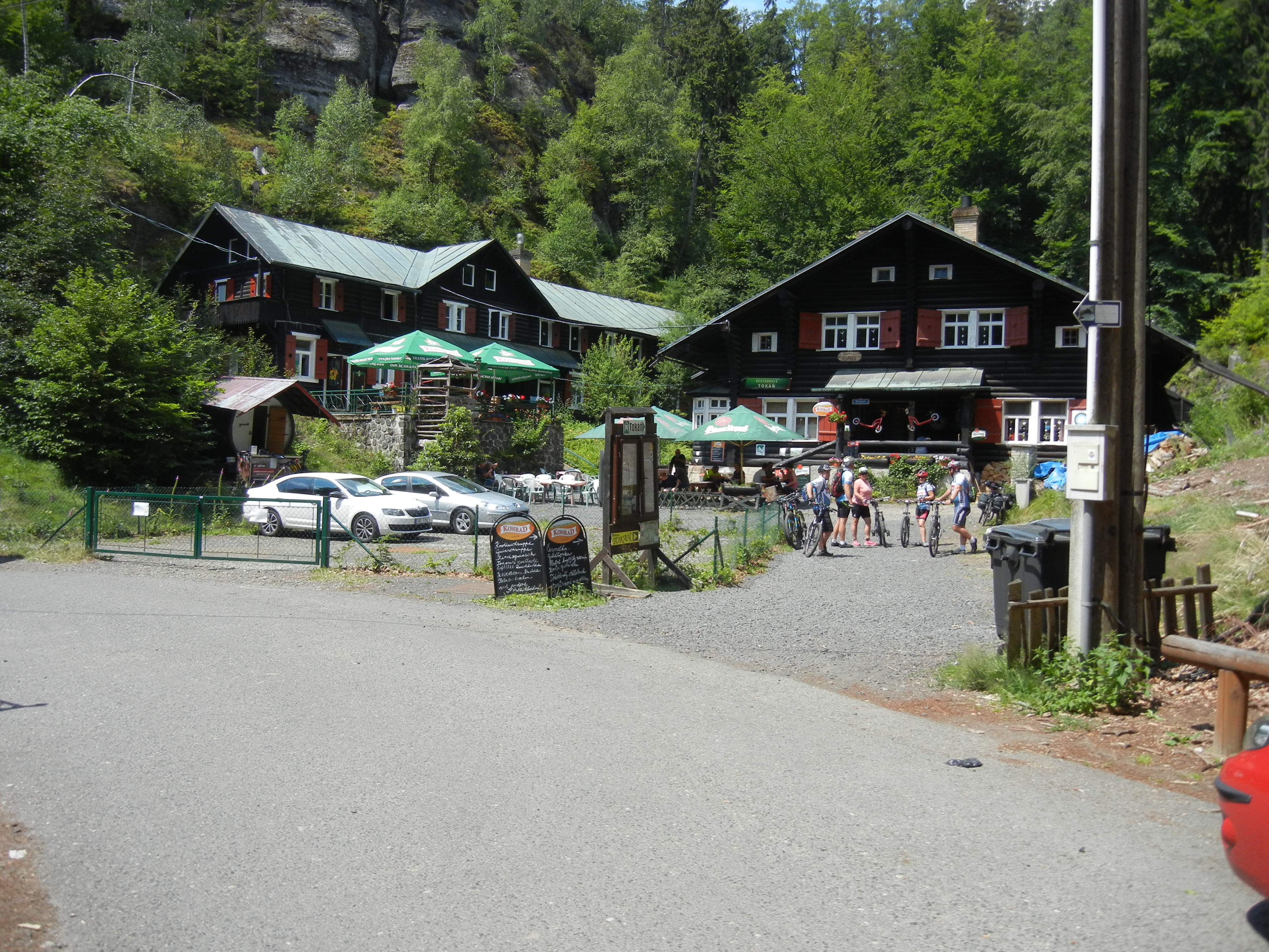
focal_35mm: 30
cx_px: 634
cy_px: 476
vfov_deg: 46.8
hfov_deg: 60.0
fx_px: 1100
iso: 160
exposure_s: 1/949
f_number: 3.5
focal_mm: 5.4
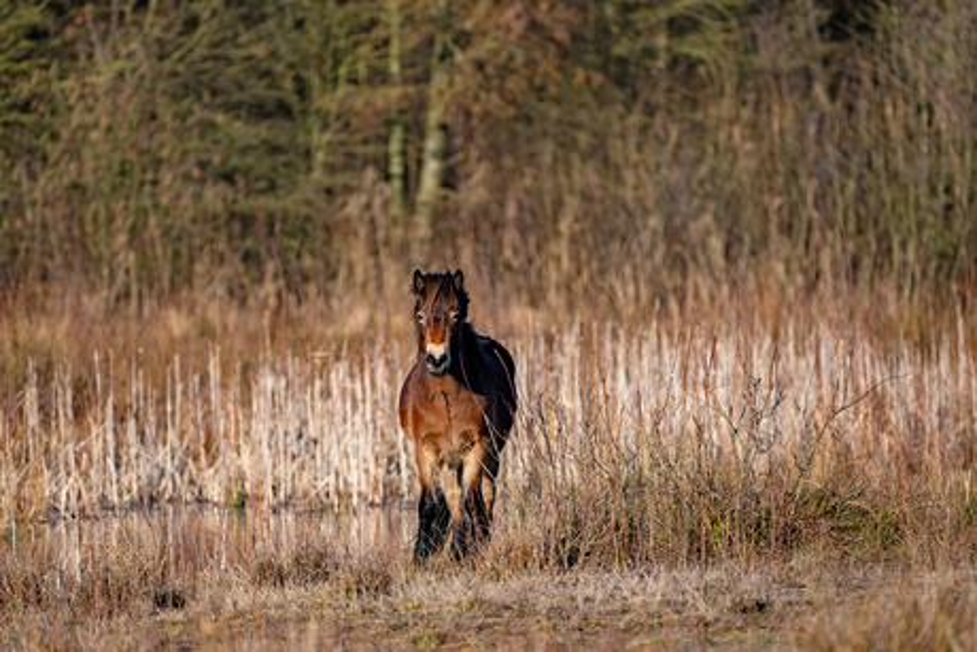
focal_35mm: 600
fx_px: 16288
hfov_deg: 3.4
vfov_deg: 2.3
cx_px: 488
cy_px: 326
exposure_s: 1/2500
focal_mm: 600
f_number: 6.3
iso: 1000
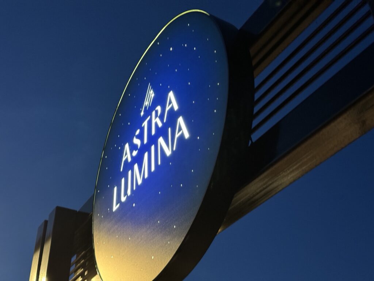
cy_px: 140
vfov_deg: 30.3
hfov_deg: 39.7
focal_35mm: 48
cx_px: 187
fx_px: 519
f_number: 1.78
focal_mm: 6.76
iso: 800
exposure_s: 1/24
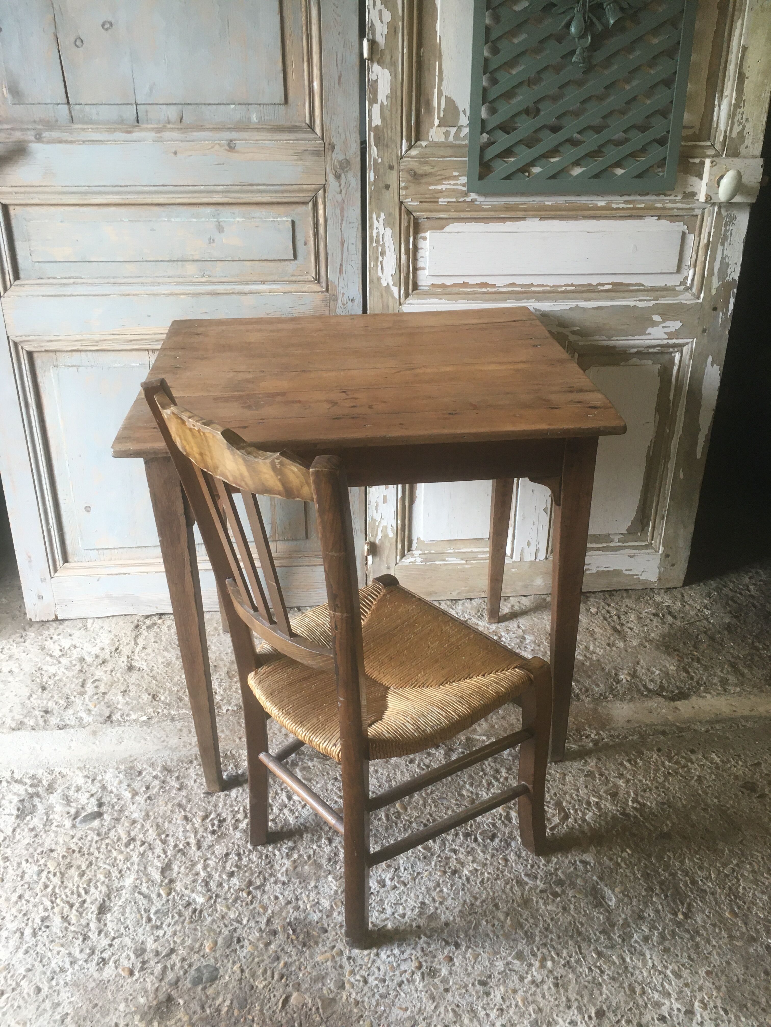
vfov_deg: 61.7
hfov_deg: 48.2
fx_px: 861
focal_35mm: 29
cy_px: 514
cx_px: 386
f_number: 2.2
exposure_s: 1/33
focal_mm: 4.15
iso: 50
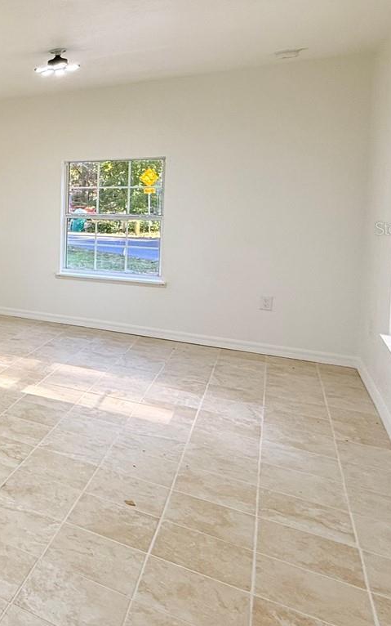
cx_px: -201
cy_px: 228
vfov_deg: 60.3
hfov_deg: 27.4
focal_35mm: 31
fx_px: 528
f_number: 2.2
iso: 64
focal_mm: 2.22
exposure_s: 1/133
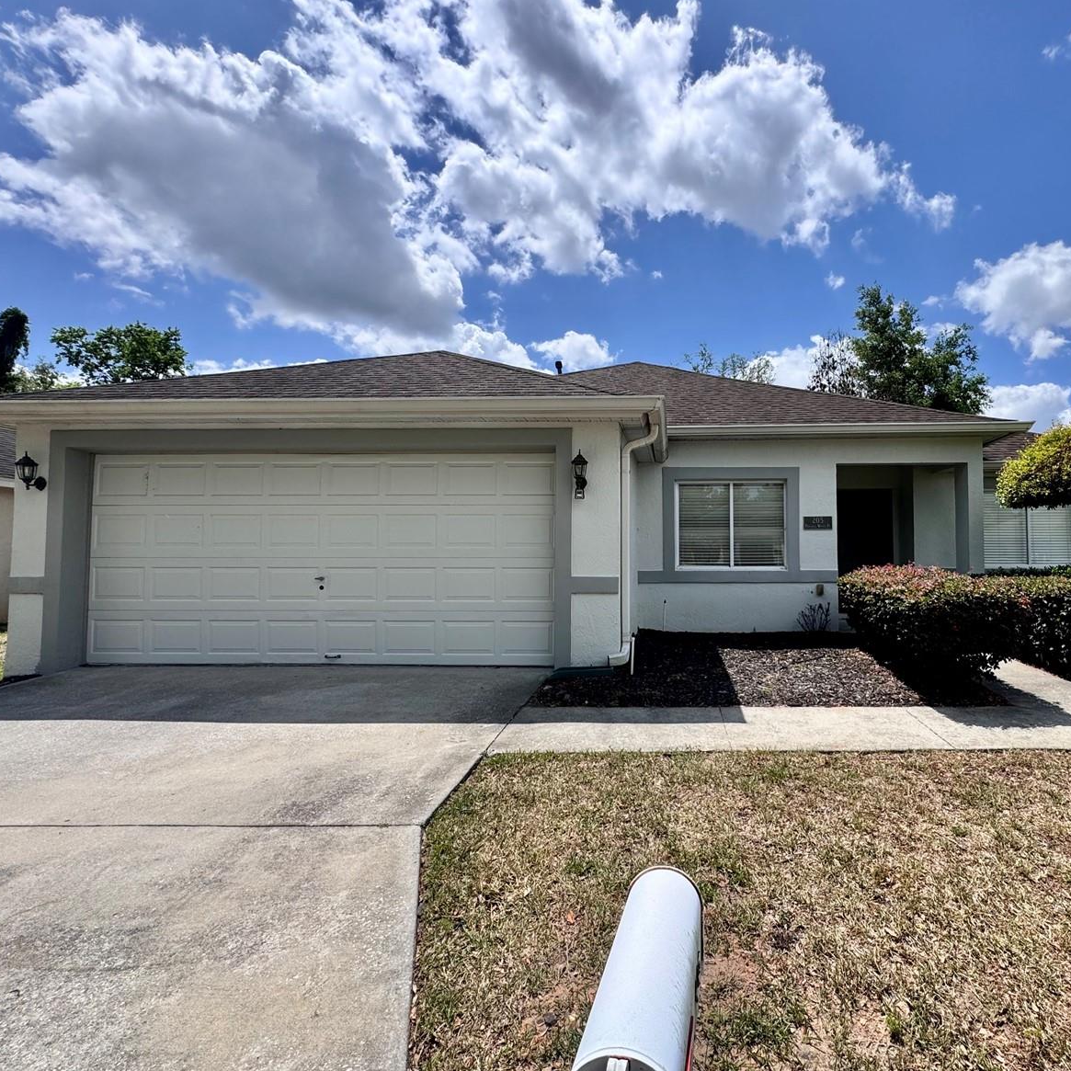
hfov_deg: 82.4
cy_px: 535
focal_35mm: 17
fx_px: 595
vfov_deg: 84.0
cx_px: 669
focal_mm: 2.22
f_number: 2.2
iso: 50
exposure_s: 1/1927
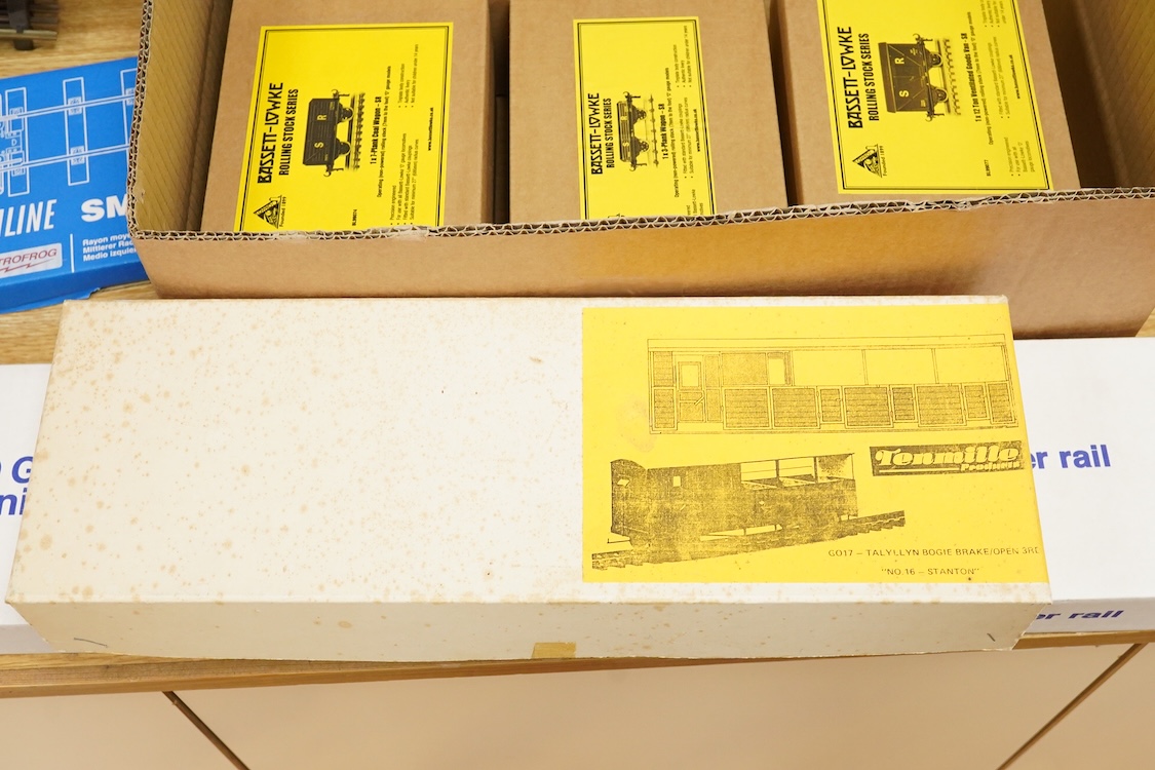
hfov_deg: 43.6
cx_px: 578
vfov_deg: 29.9
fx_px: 1444
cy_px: 385
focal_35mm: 45
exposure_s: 1/80
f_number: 13
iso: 2500
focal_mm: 30
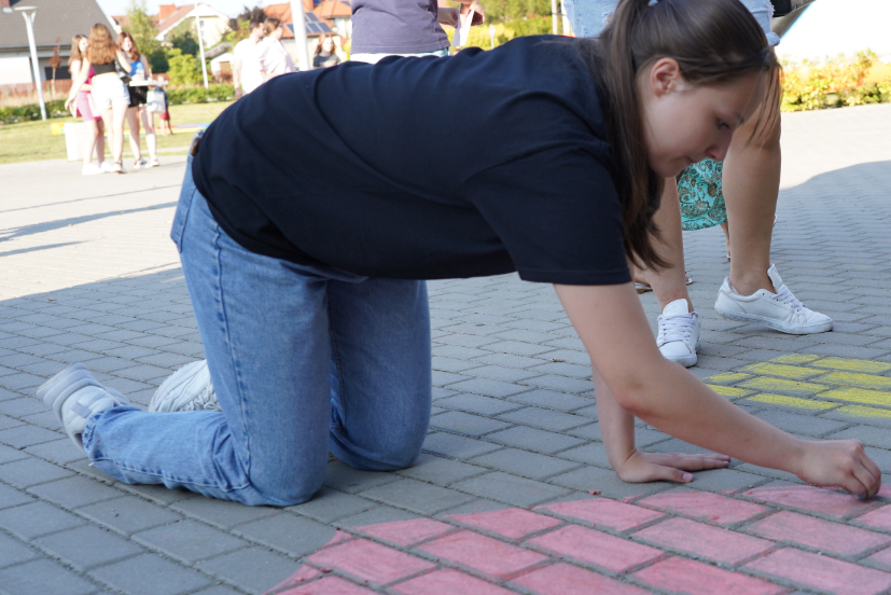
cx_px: 679
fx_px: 1362
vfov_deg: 24.6
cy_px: 316
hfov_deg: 35.4
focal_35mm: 55
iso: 200
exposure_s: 1/250
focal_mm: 35
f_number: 5
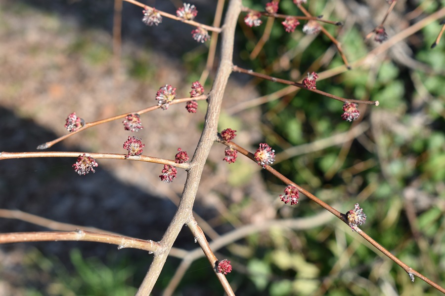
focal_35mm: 82
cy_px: 148
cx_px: 222
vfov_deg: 16.6
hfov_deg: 24.6
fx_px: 1020
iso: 200
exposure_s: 1/250
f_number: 8
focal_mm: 55
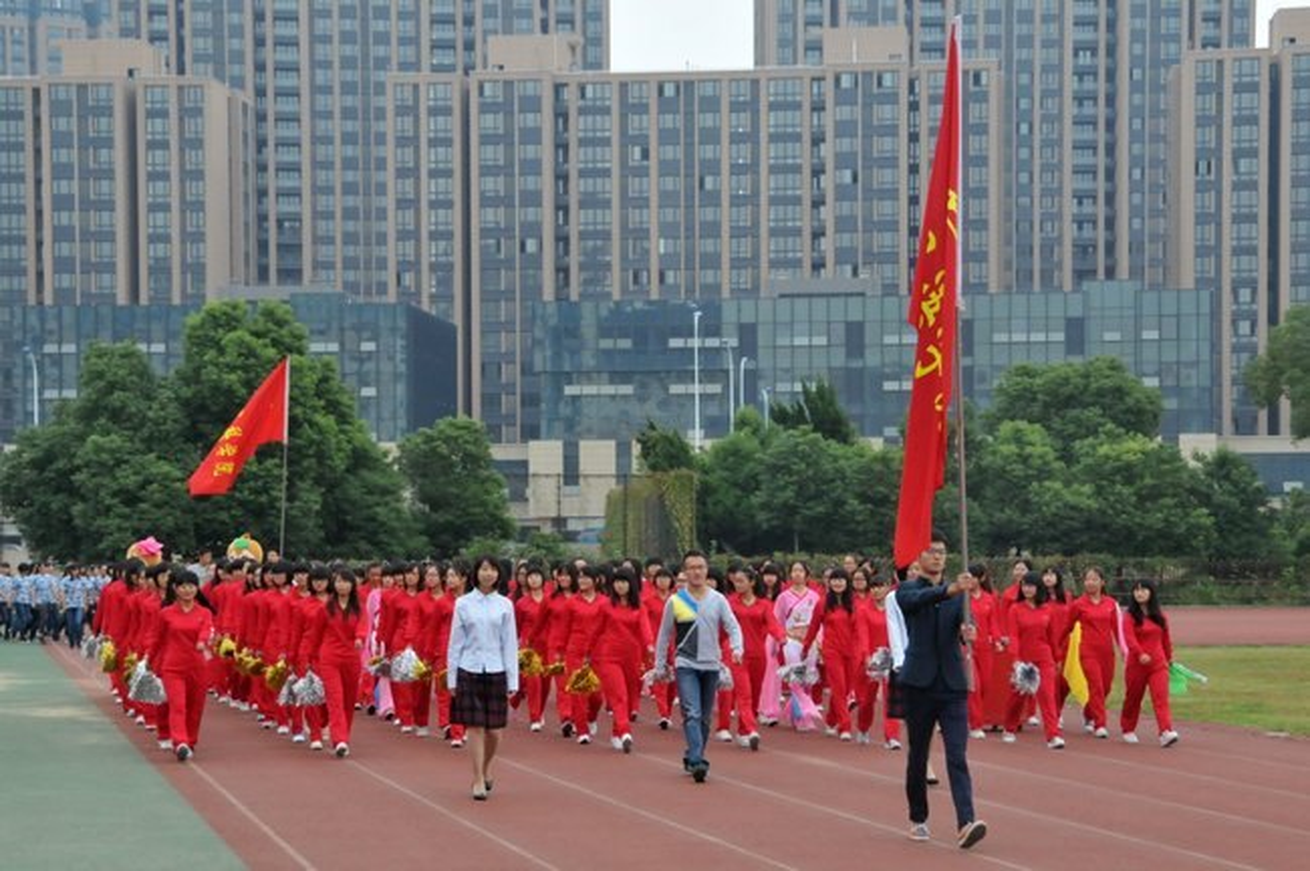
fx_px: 2726
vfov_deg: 18.1
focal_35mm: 75
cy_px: 436
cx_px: 655
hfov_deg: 27.0
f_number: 7.1
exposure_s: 1/250
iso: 1000
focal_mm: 50
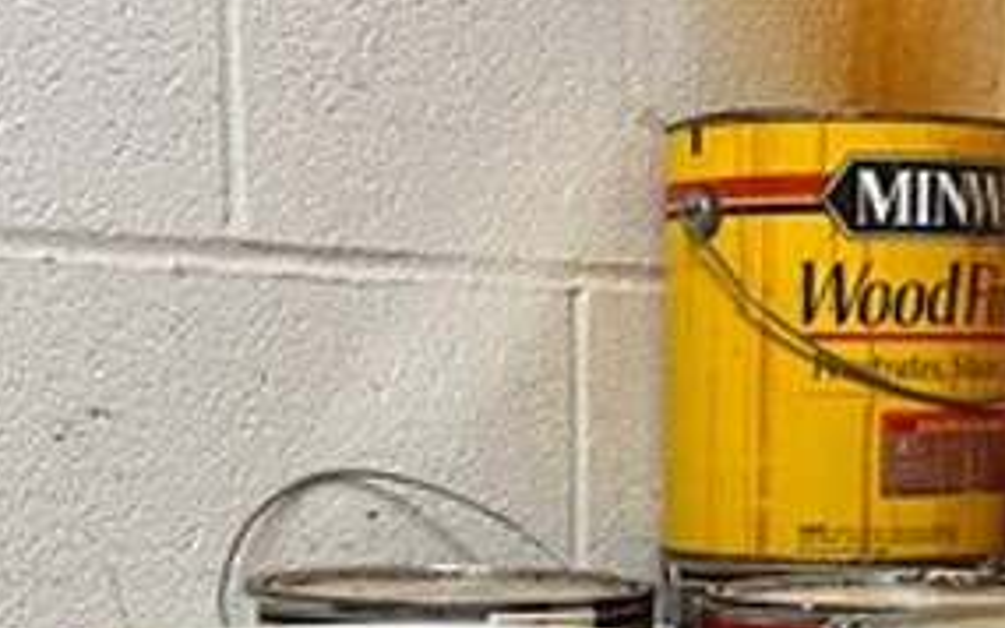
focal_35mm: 59
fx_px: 1616
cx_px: 681
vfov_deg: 20.6
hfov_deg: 34.2
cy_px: 748
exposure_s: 1/60
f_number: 1.5
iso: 160
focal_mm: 5.7
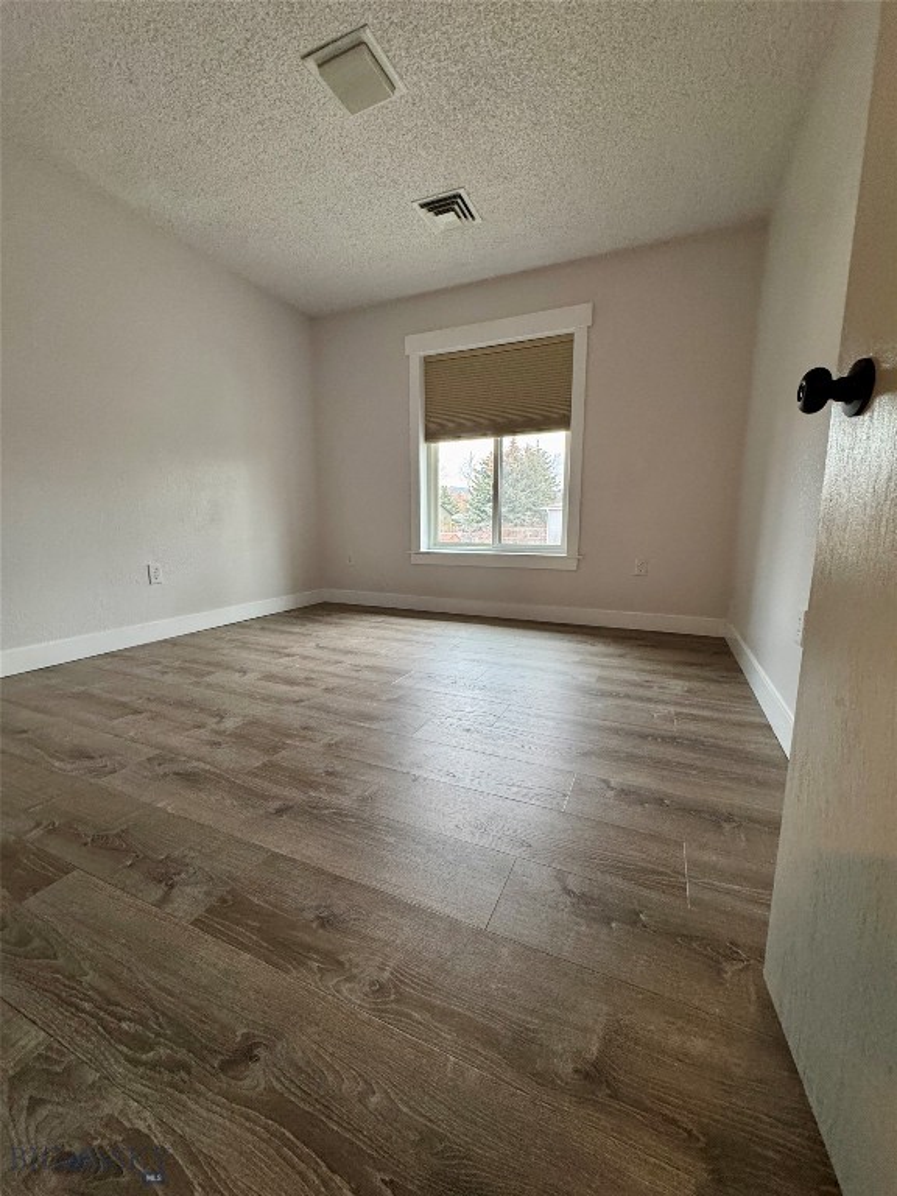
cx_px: 448
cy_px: 598
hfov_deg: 85.7
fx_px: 484
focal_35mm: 14
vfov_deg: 102.1
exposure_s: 1/60
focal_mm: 2.22
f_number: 2.2
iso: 320
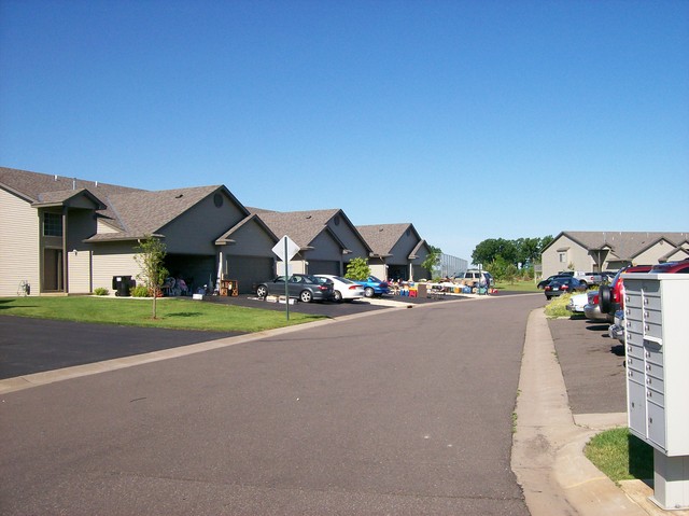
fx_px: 716
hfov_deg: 51.4
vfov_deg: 39.6
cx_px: 344
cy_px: 258
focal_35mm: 36
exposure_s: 1/660
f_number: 4.8
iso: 80
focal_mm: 6
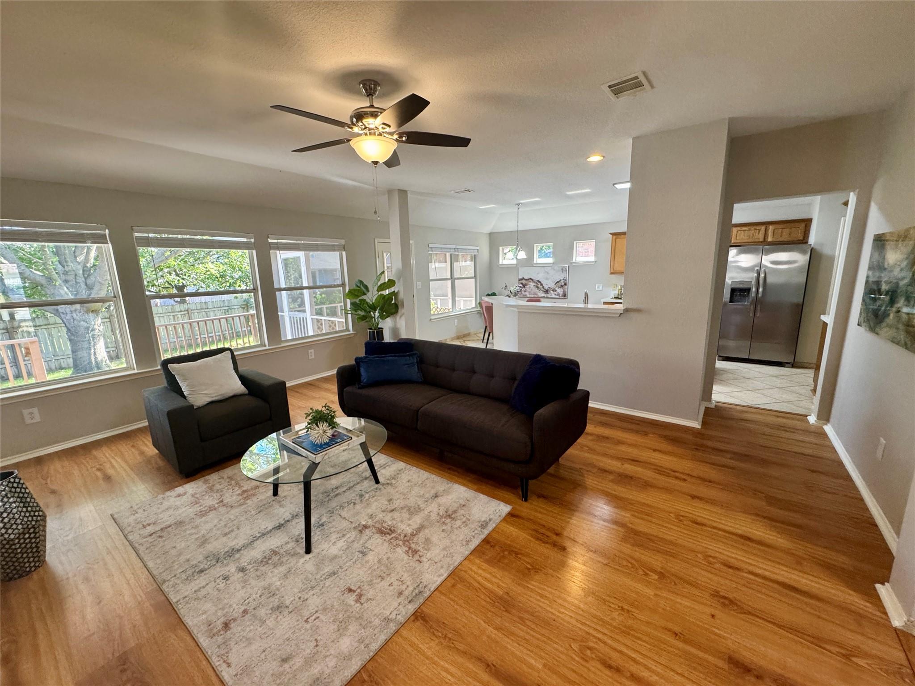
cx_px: 458
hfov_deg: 102.1
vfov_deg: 85.7
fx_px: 370
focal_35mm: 14
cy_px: 343
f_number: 2.2
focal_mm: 2.22
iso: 320
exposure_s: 1/120
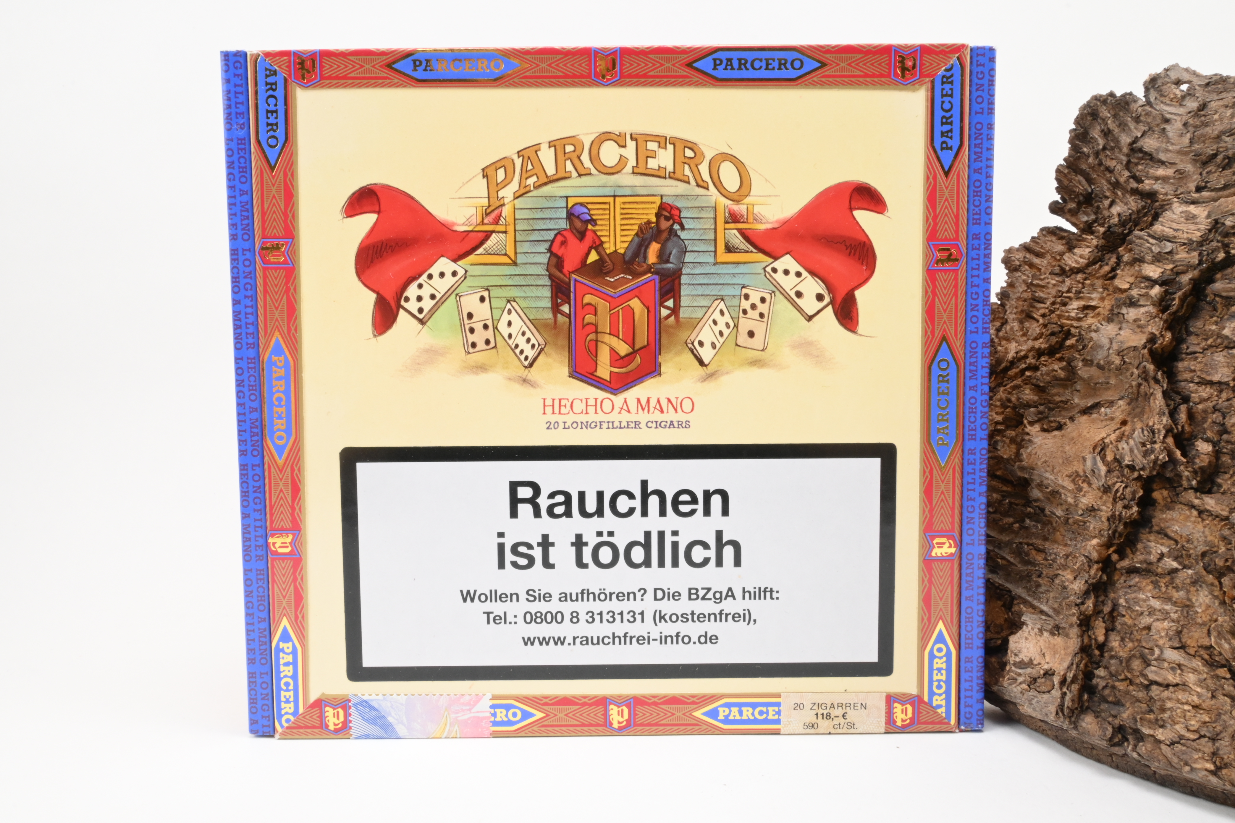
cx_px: 618
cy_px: 412
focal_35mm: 30
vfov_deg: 43.6
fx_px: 1029
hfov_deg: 61.9
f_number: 22
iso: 640
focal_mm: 20
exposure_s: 1/15
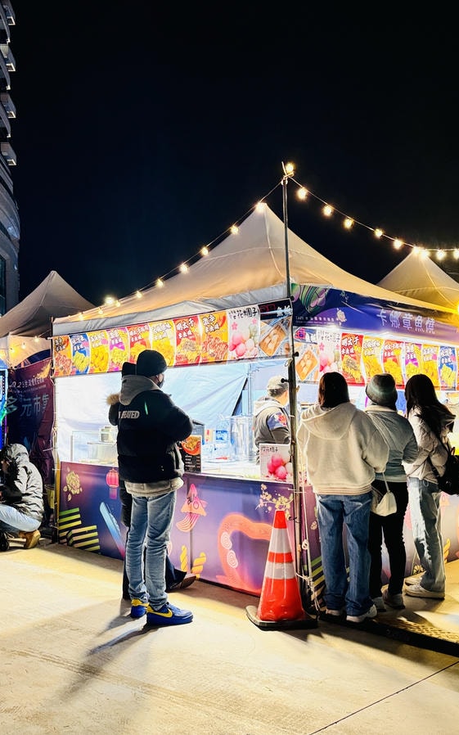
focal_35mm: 34
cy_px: 368
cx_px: 177
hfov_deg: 37.1
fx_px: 681
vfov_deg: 56.7
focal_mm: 6.76
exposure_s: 1/40
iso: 640
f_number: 1.78
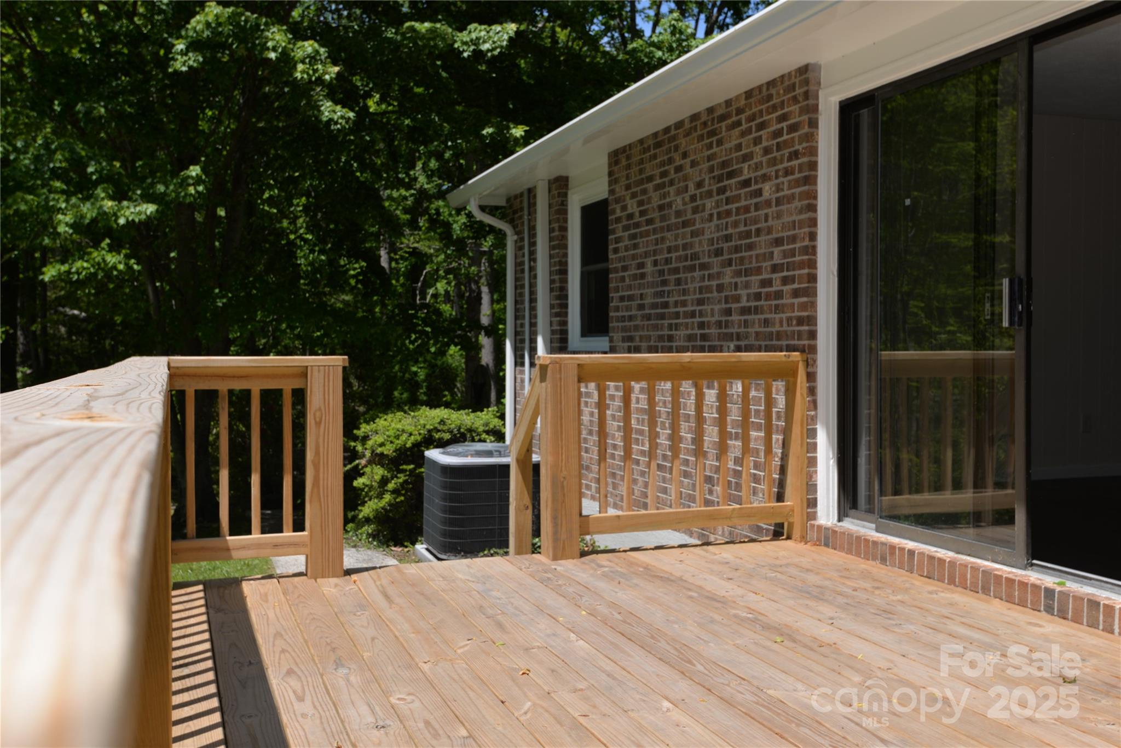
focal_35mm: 35
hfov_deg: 54.4
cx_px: 560
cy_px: 374
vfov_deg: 37.9
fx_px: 1090
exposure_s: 1/200
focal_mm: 35
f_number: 9
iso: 100
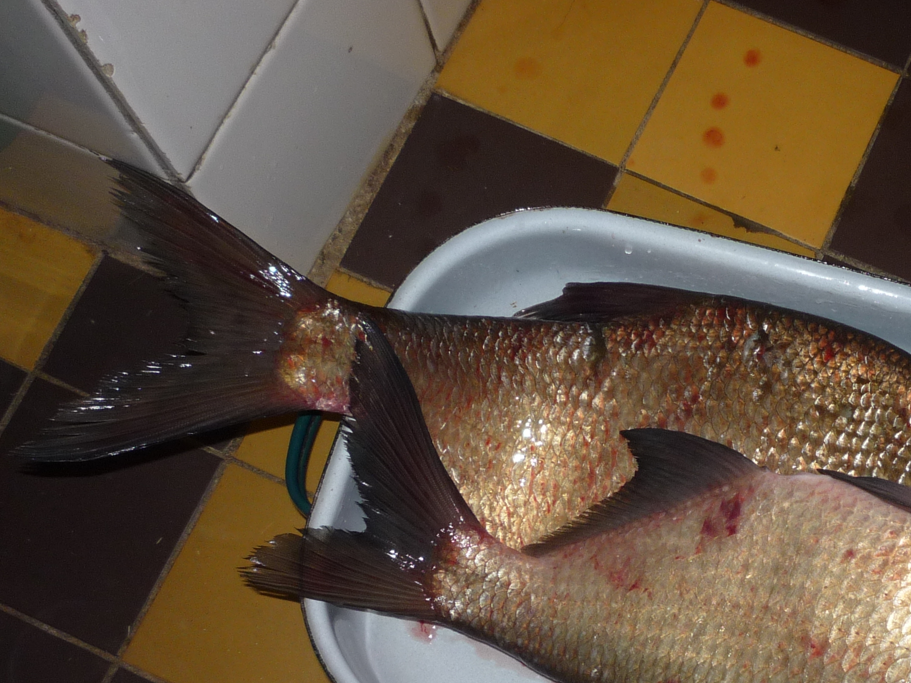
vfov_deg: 25.6
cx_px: 745
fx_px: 1474
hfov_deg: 33.2
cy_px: 564
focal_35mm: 56
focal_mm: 5.2
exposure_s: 1/30
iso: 100
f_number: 3.3
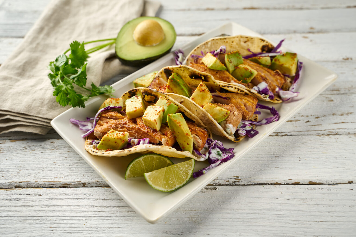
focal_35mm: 41
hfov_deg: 47.4
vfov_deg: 32.6
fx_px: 405
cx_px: 178
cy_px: 118
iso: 200
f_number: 5.6
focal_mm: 41
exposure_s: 1/25
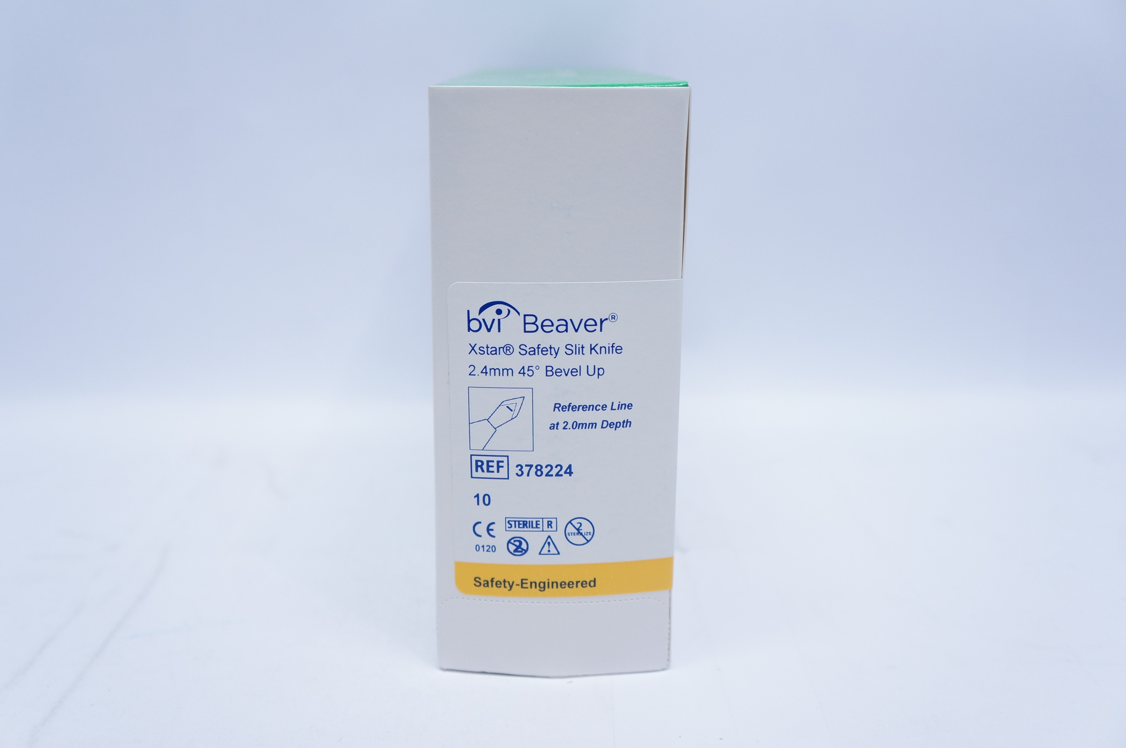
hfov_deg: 49.6
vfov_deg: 34.1
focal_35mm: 39
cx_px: 563
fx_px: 1219
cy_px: 374
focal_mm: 26
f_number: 4
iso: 800
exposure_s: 1/160
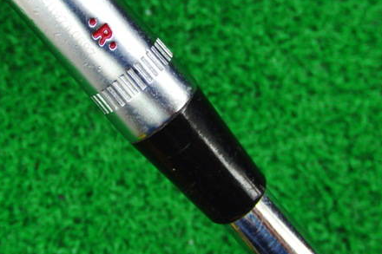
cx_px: 131
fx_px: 594
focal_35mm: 56
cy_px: 80
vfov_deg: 24.0
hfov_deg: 35.3
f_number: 3.6
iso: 400
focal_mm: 6.42
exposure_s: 1/40
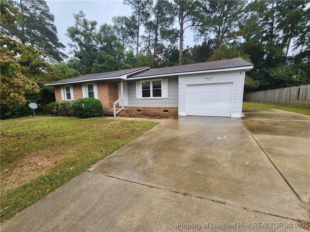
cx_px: 155
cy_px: 116
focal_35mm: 13
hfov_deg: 106.2
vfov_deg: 89.9
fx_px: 116
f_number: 2.2
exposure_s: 1/120
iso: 80
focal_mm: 2.2
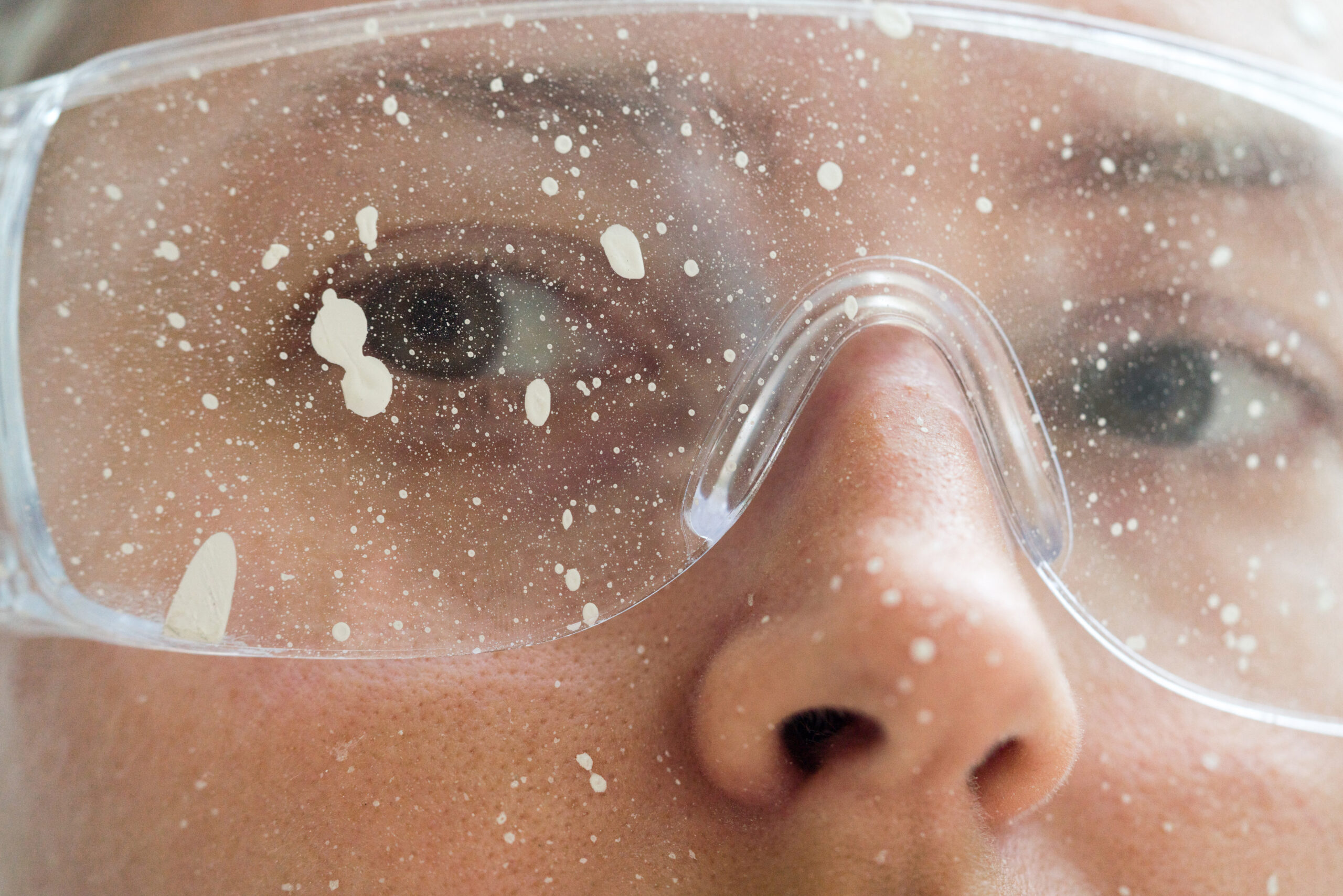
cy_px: 448
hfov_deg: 22.6
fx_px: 3358
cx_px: 672
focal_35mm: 90
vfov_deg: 15.2
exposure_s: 1/100
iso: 400
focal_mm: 90
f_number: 4
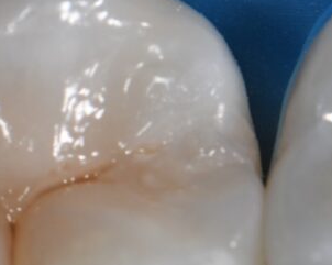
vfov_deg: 3.1
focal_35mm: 500
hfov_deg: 3.9
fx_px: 4908
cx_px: -214
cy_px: 208
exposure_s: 1/160
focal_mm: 105
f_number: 32
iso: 200
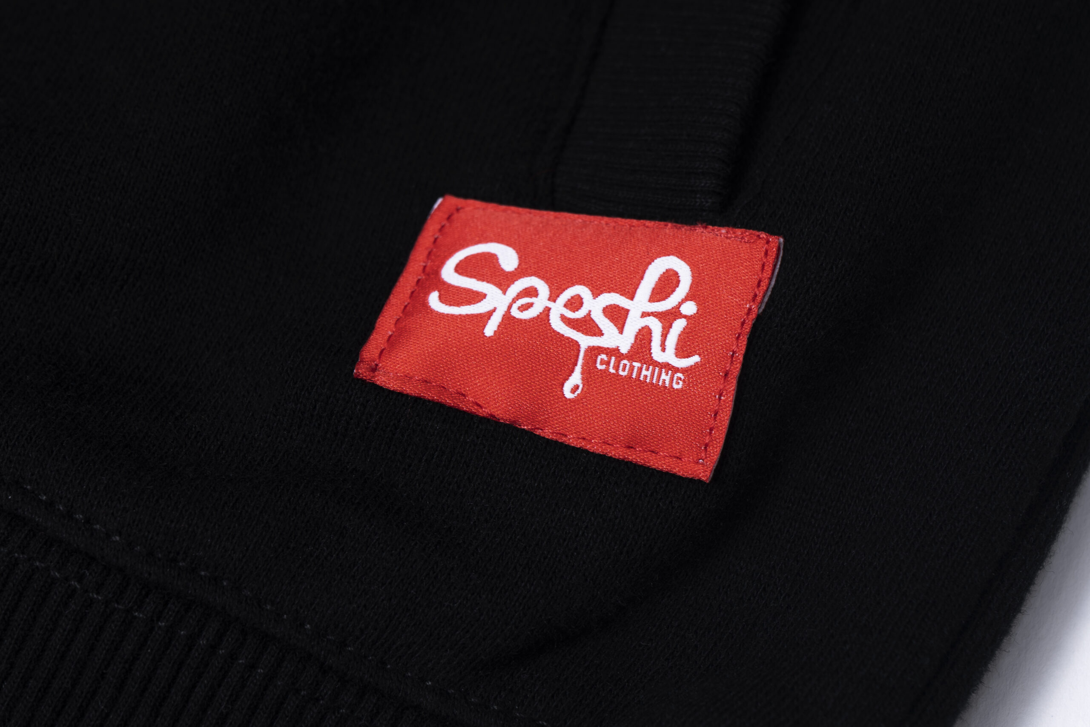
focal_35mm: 105
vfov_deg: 13.0
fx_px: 3179
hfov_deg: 19.5
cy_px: 364
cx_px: 545
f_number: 9
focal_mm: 70
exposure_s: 1/160
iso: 50
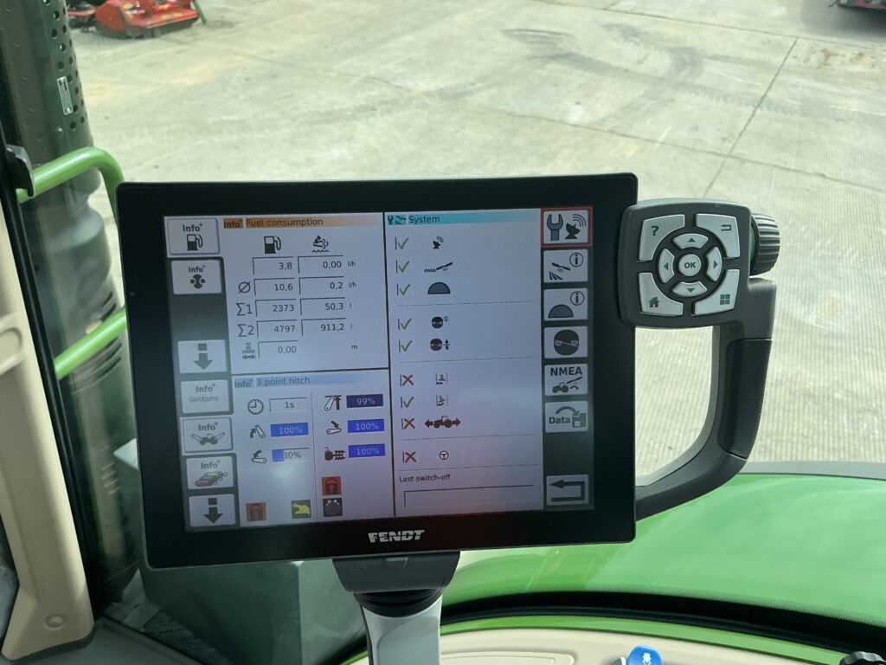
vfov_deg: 49.7
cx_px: 443
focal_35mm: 28
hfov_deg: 63.4
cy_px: 332
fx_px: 717
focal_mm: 3
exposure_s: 1/759
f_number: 1.8
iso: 25
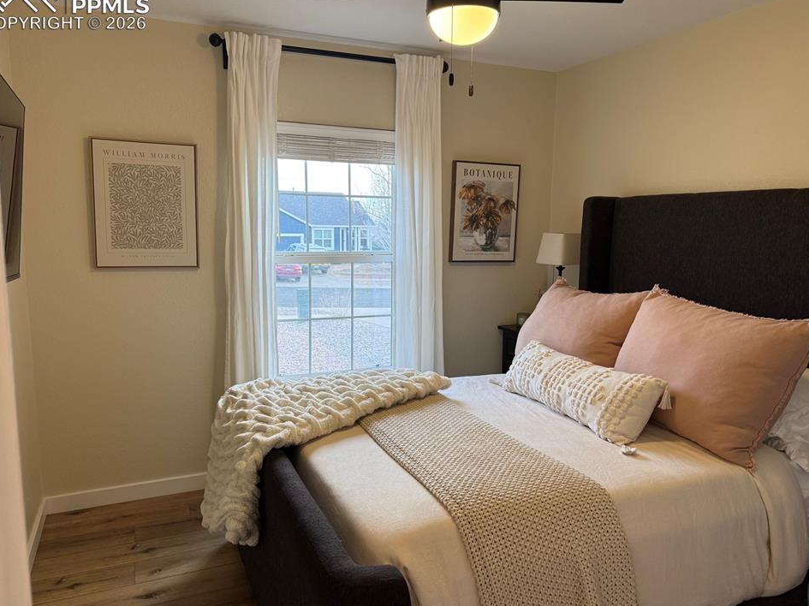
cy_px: 310
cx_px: 416
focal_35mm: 26
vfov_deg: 53.0
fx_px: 607
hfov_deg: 67.3
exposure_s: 1/120
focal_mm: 6.76
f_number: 1.78
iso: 160
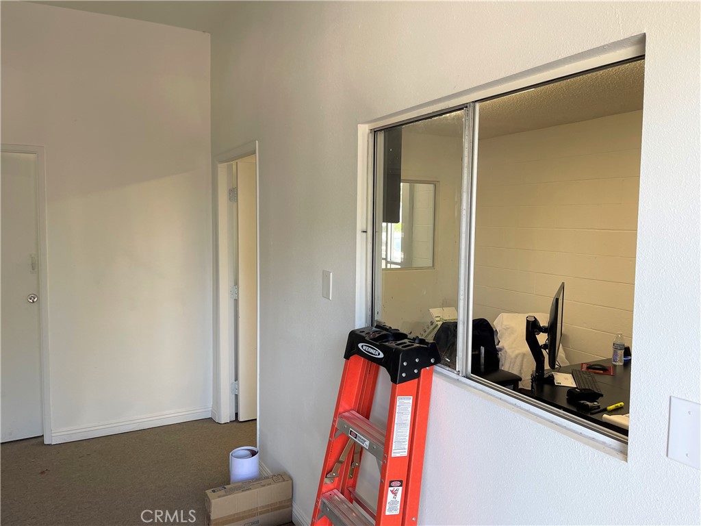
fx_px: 527
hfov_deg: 67.3
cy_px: 263
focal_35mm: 26
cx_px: 350
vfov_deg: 53.1
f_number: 1.6
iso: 80
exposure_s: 1/120
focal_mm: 5.1
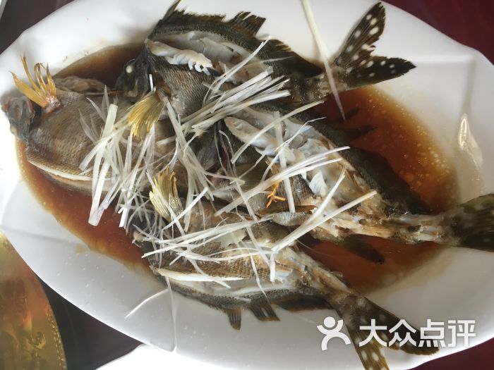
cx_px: 247
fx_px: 414
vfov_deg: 48.2
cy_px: 185
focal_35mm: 29
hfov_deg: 61.7
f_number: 2.2
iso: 64
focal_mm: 4.15
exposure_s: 1/33
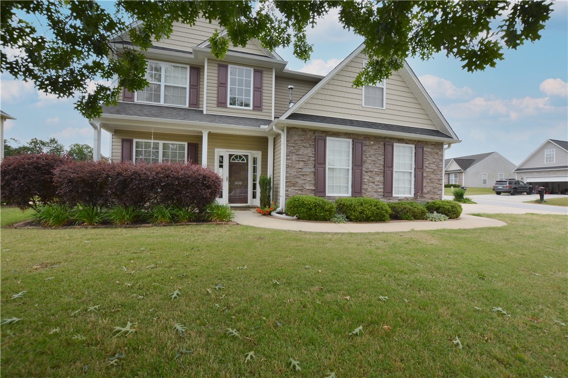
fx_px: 237
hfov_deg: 100.4
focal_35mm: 15
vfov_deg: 77.3
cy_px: 189
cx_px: 284
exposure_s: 1/160
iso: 200
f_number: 7.1
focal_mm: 10
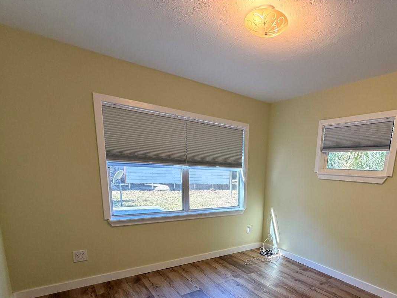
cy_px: 221
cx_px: 262
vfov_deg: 60.2
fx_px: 241
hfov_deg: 76.7
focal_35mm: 21
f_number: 2.2
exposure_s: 1/121
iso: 250
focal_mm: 2.22
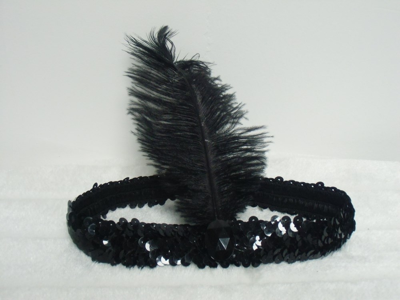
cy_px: 150
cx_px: 200
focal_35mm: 47
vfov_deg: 30.9
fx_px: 543
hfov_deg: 40.4
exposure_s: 1/80
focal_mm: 8.29
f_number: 4.2
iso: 400
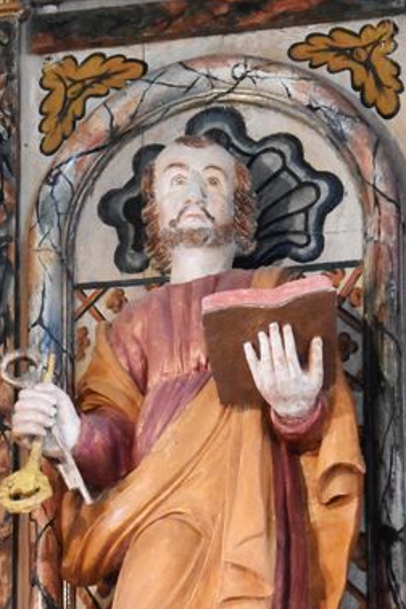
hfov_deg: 5.5
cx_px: 175
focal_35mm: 250
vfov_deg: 8.2
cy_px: 472
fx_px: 4229
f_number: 4.5
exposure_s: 1/125
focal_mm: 90
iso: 12800
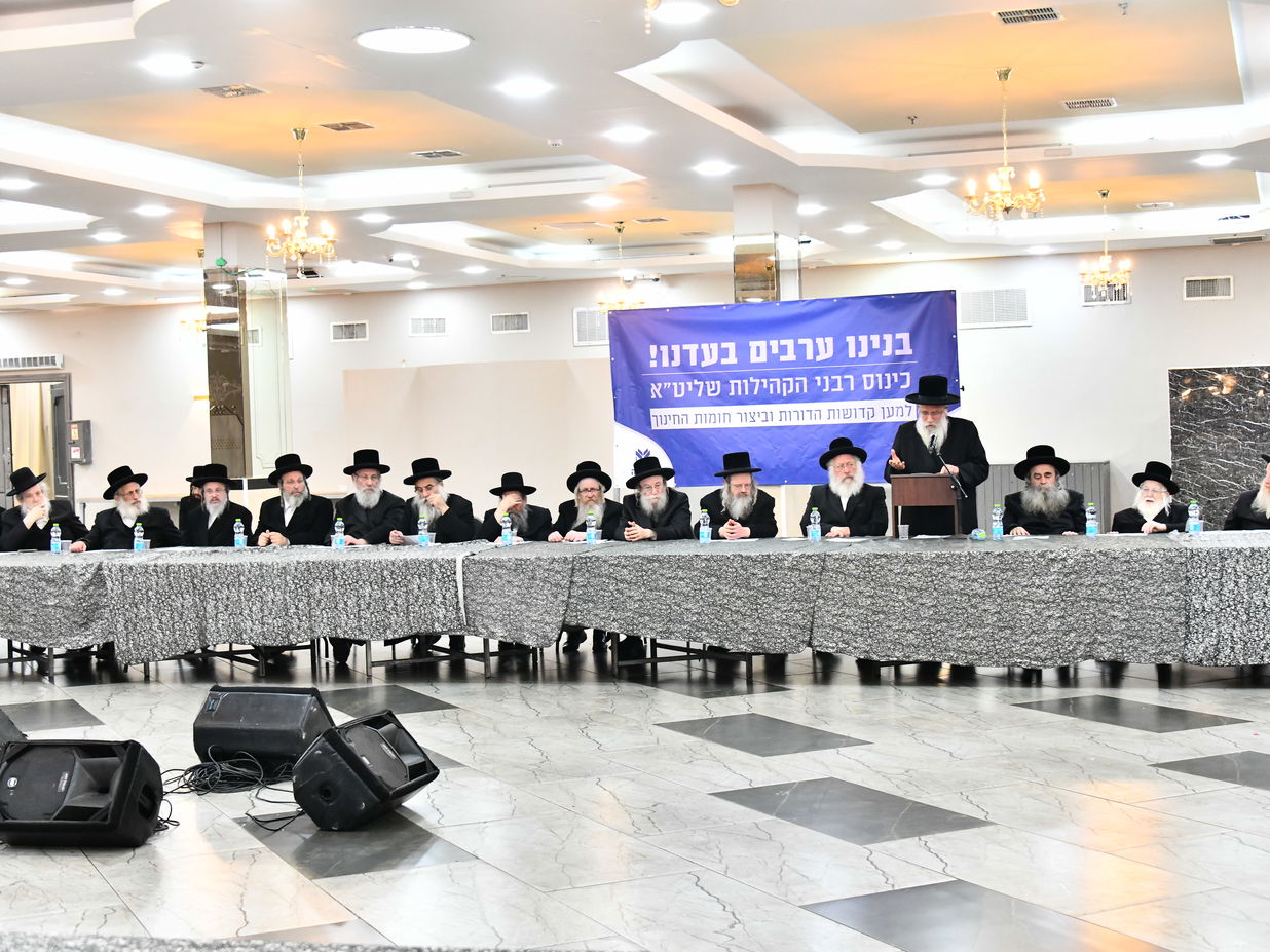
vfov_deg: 29.7
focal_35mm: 49
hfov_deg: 38.9
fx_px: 1798
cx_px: 711
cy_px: 477
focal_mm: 45
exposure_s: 1/125
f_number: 5.6
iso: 4000
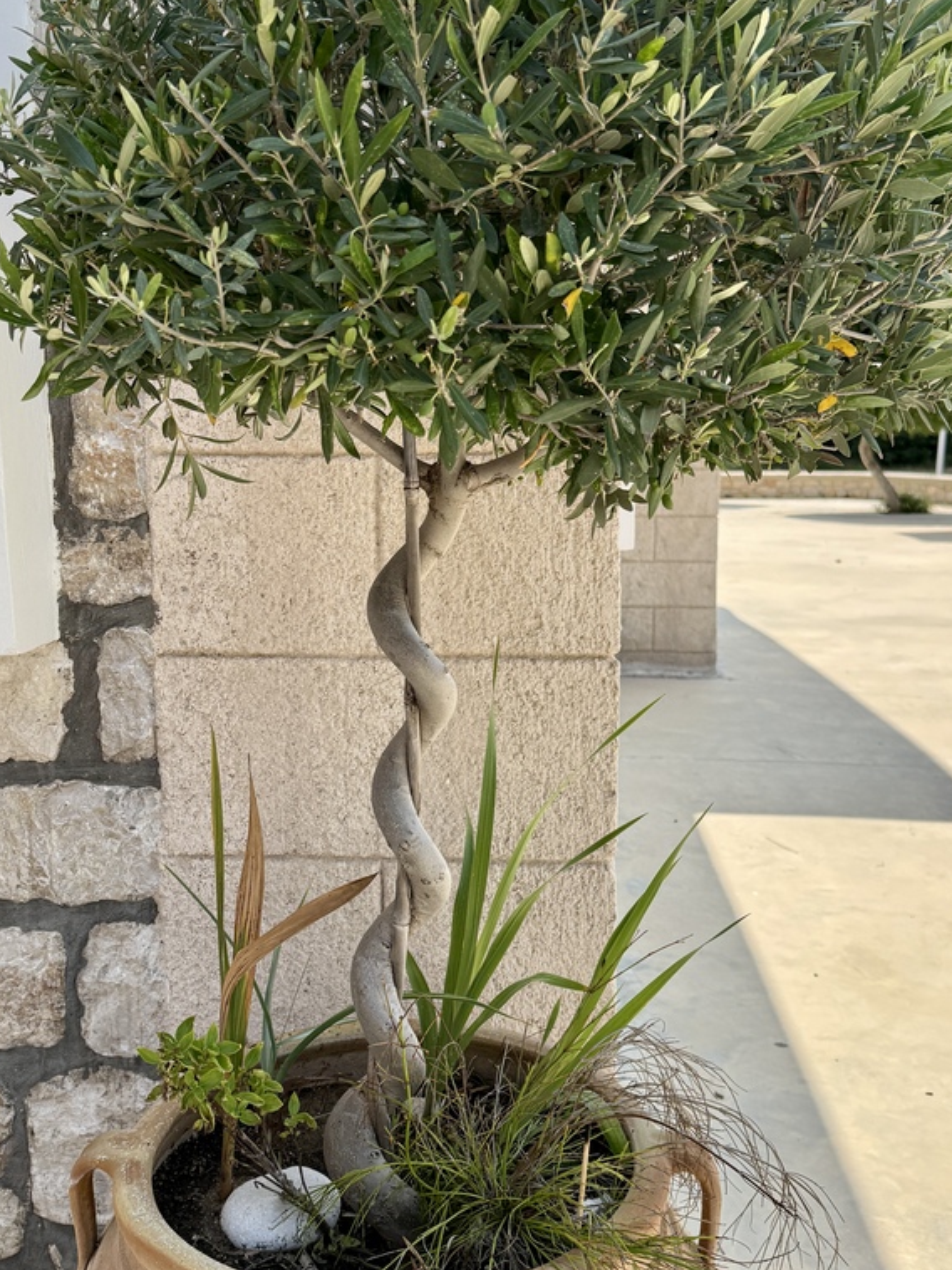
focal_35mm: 38
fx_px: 1394
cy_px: 623
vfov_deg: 49.0
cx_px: 385
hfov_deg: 37.6
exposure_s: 1/3145
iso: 100
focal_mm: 6.76
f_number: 1.78
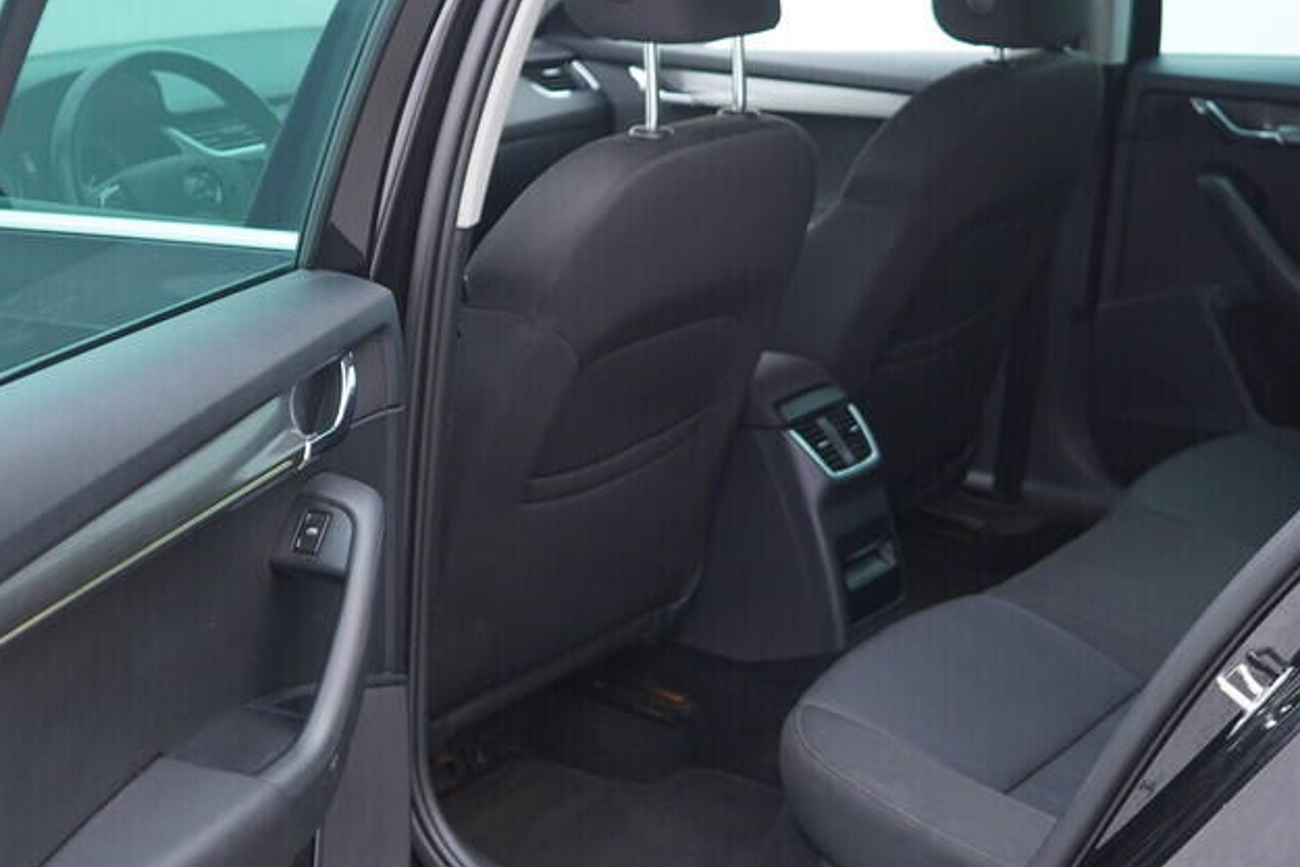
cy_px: 392
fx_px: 2131
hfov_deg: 33.9
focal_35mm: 59
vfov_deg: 23.0
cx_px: 624
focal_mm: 24
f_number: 2.8
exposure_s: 1/40
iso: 200
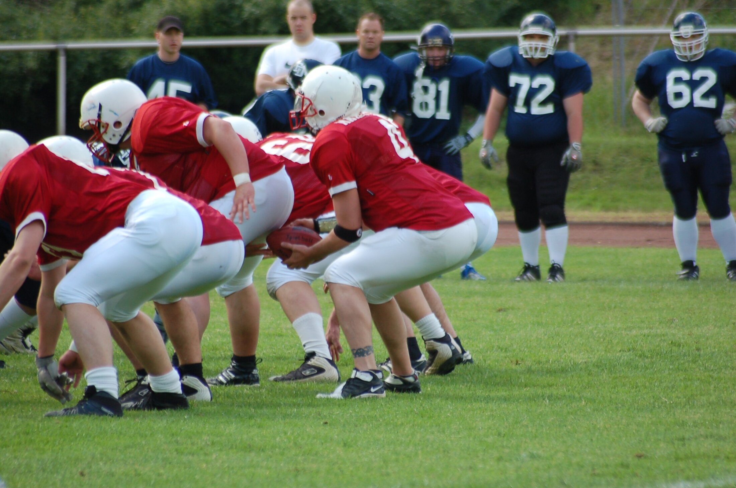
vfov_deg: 3.0
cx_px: 368
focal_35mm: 450
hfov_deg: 4.6
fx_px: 9183
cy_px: 244
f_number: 5.6
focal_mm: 300
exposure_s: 1/500
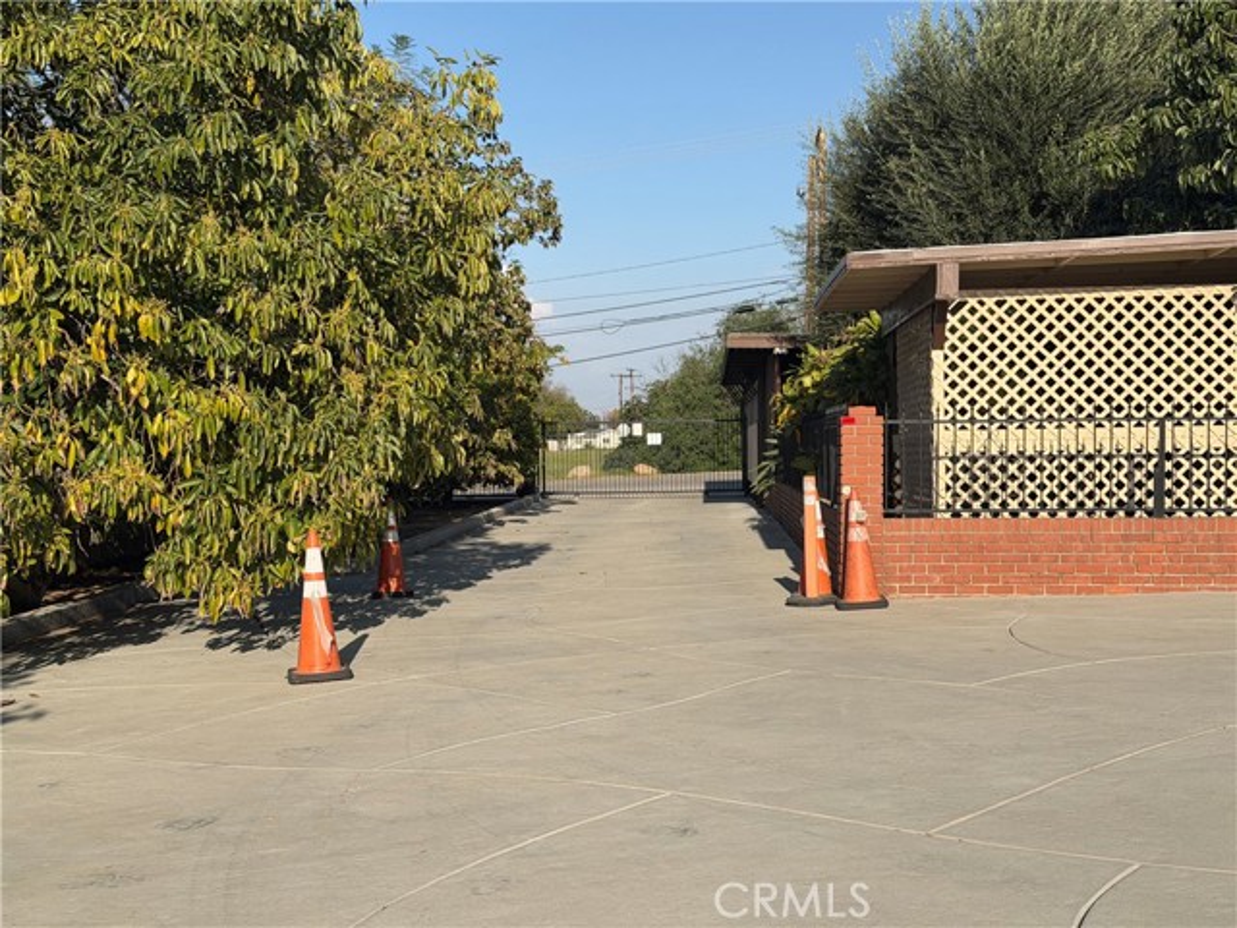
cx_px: 618
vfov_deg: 30.3
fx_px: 1715
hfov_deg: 39.7
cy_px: 464
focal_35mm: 48
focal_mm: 6.76
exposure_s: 1/5208
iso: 64
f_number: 1.78
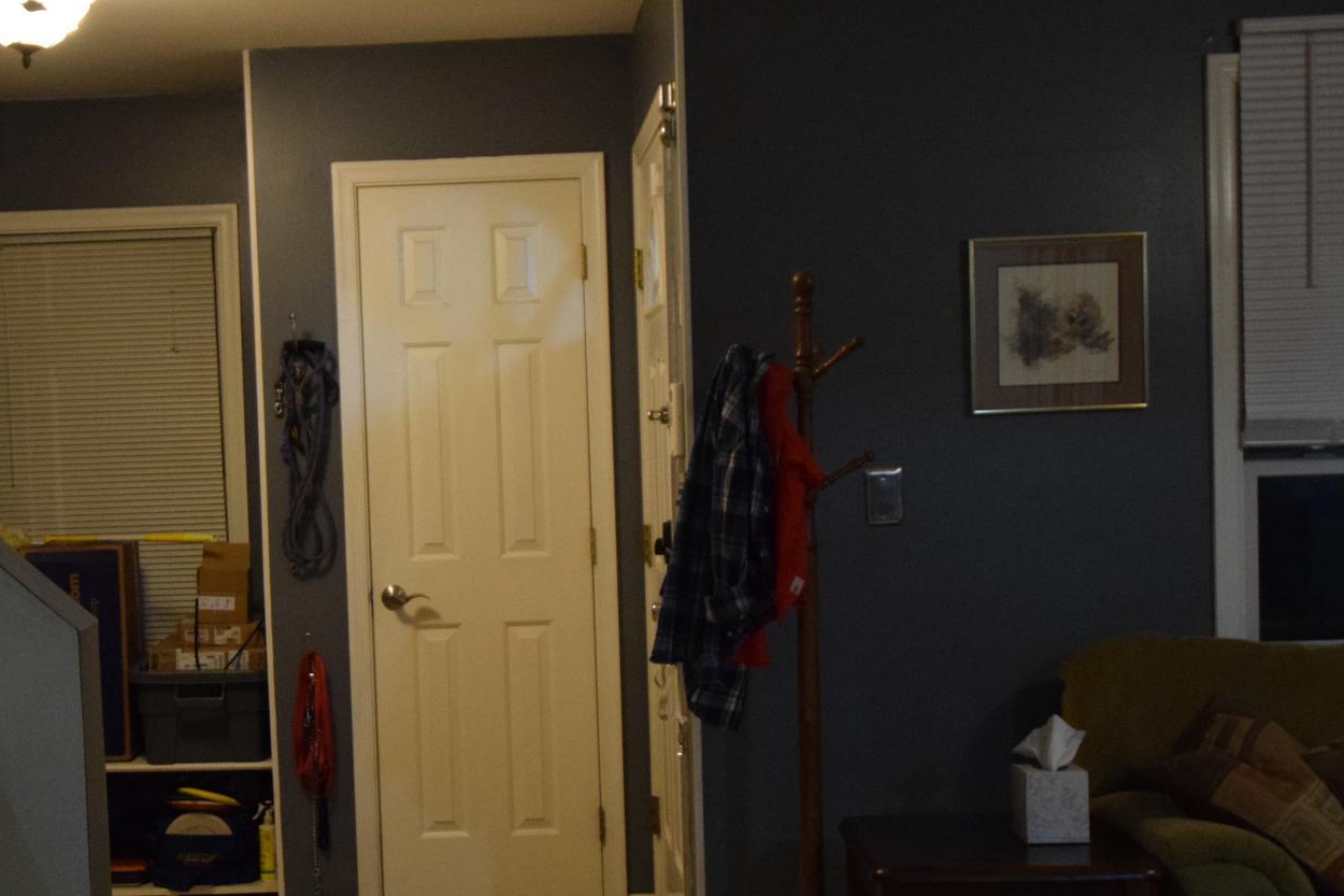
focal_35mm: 59
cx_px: 452
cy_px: 560
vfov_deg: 22.9
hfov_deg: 33.6
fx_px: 2202
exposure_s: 1/60
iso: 3200
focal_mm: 24
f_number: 4
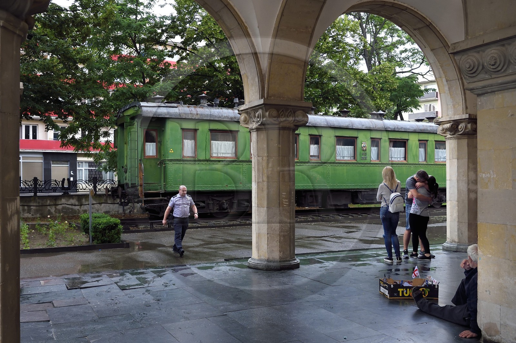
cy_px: 172
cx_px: 258
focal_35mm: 31
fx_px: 444
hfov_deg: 60.3
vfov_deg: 42.3
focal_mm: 31
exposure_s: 1/80
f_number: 5.6
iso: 1600
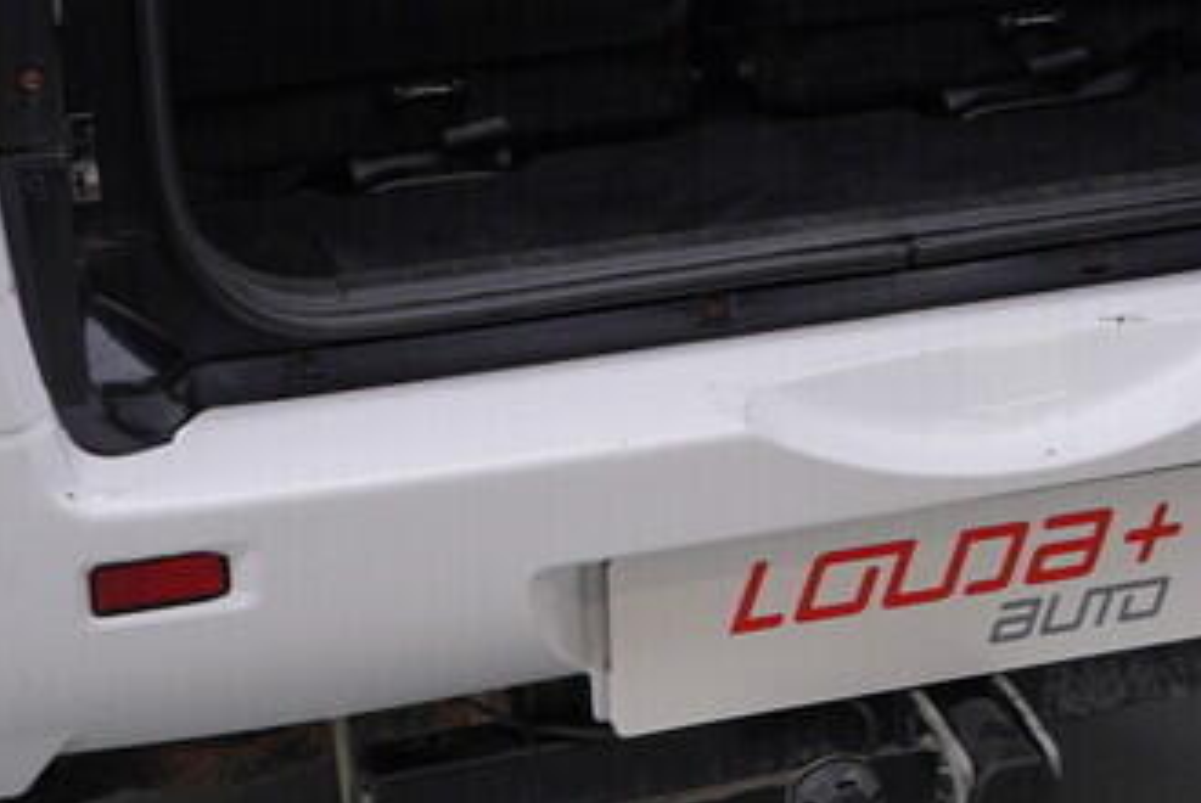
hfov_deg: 17.7
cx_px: 1270
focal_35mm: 112
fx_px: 3740
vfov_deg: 11.9
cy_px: -217
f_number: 4
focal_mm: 24
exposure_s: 1/80
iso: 125
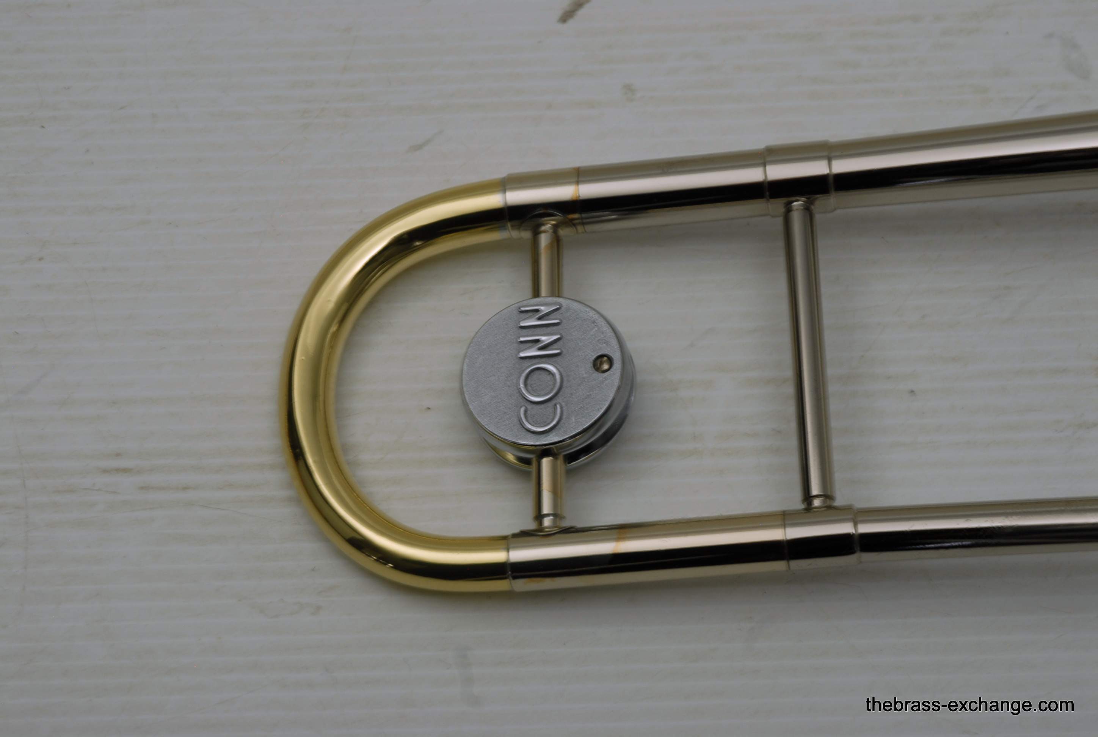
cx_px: 549
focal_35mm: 75
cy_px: 368
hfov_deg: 26.9
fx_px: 2292
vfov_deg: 18.3
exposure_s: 1/2.5
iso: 100
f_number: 8
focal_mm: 50
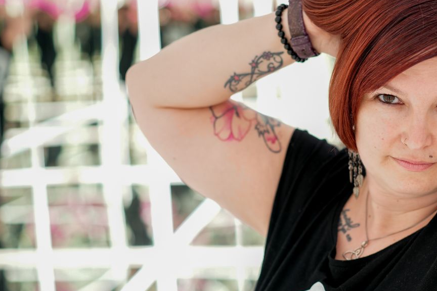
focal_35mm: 83
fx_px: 1007
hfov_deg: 23.7
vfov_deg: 16.4
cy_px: 194
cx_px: 409
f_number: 1.6
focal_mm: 35
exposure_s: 1/160
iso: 100
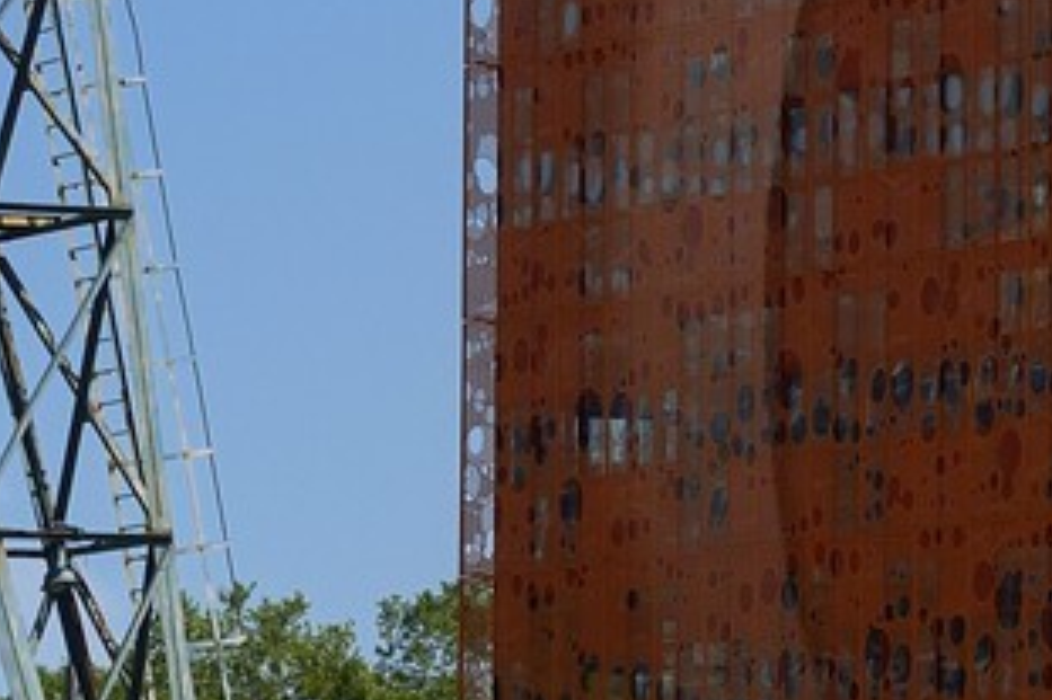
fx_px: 10514
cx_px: 2009
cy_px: 320
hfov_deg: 5.6
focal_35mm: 360
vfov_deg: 3.8
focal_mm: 70
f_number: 11
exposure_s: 1/320
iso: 200
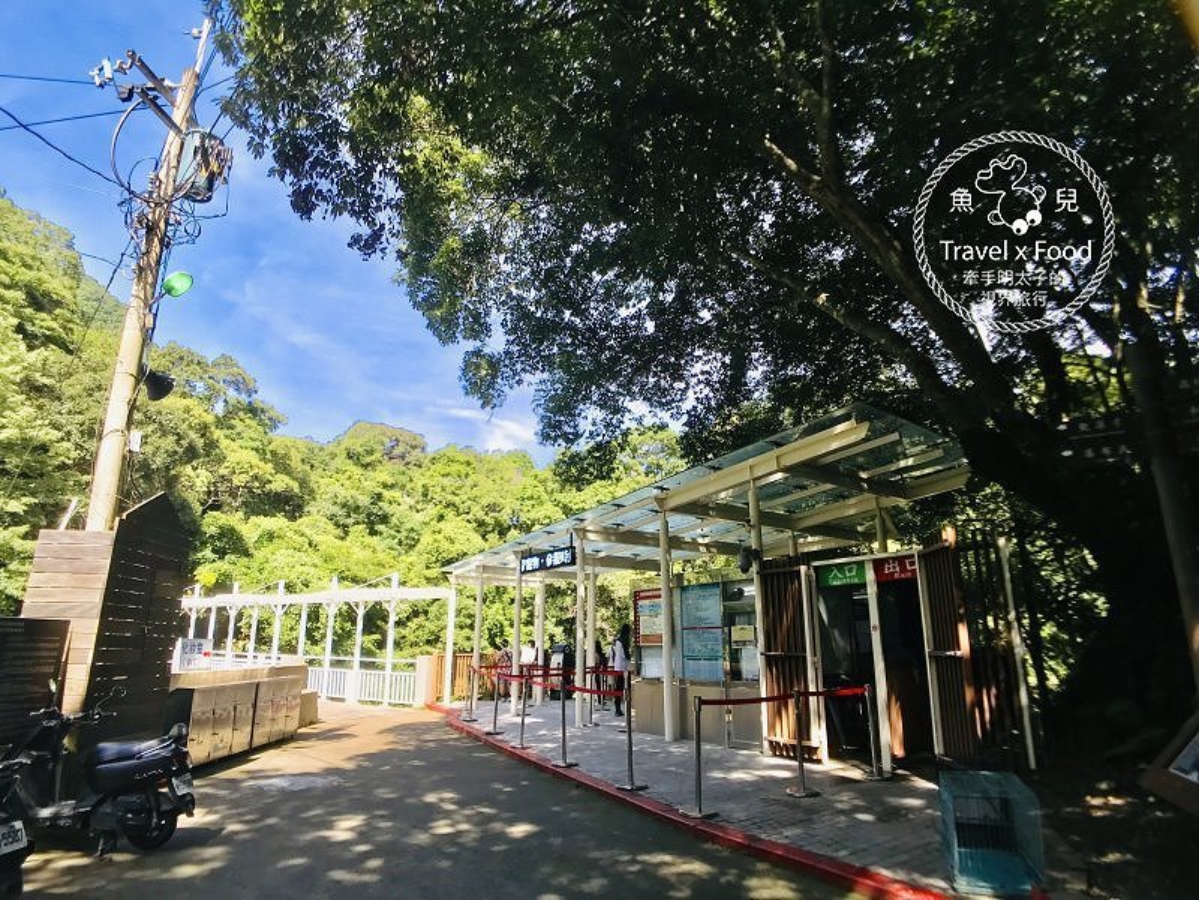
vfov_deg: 49.7
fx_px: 970
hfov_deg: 63.4
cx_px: 600
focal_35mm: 28
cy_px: 450
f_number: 1.8
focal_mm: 3.99
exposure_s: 1/591
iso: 20
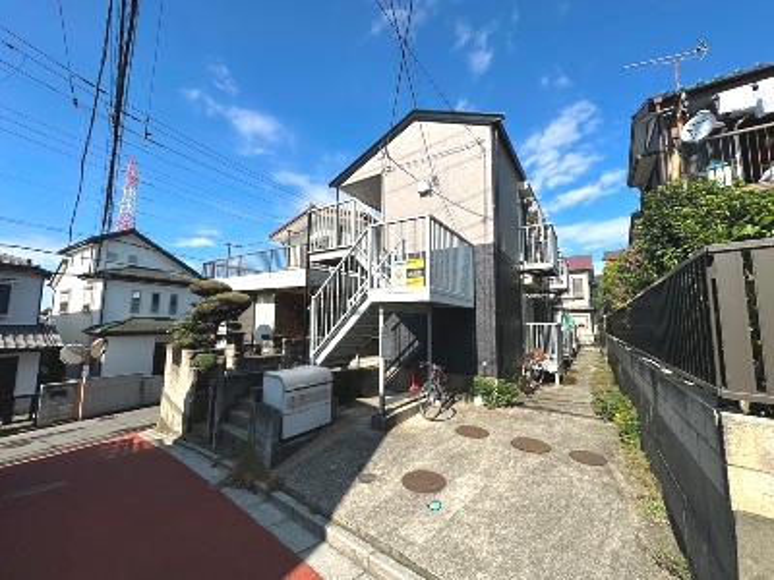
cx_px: 387
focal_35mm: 14
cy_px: 290
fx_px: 313
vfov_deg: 85.7
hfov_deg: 102.1
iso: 40
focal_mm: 2.22
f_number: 2.2
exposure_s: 1/2212
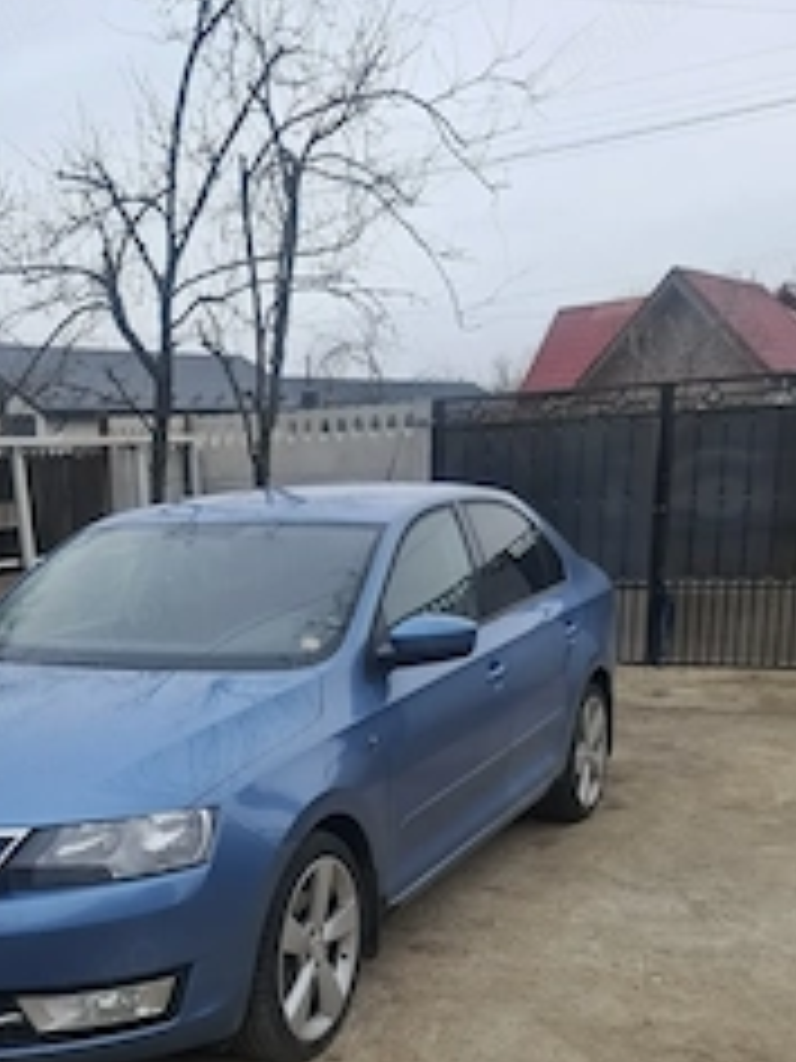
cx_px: 175
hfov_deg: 35.8
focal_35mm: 39
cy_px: 774
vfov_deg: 46.4
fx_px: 1196
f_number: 1.8
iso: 50
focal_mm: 5.54
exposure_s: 1/535
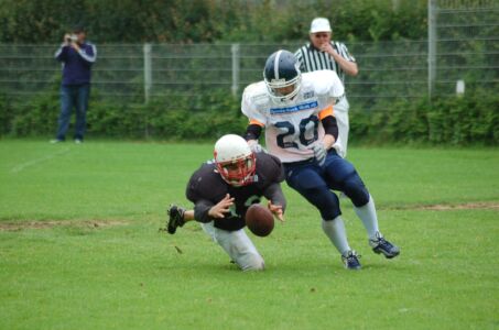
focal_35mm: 292
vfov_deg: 4.7
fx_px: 4046
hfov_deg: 7.1
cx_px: 250
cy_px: 165
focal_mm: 195
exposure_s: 1/640
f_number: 5
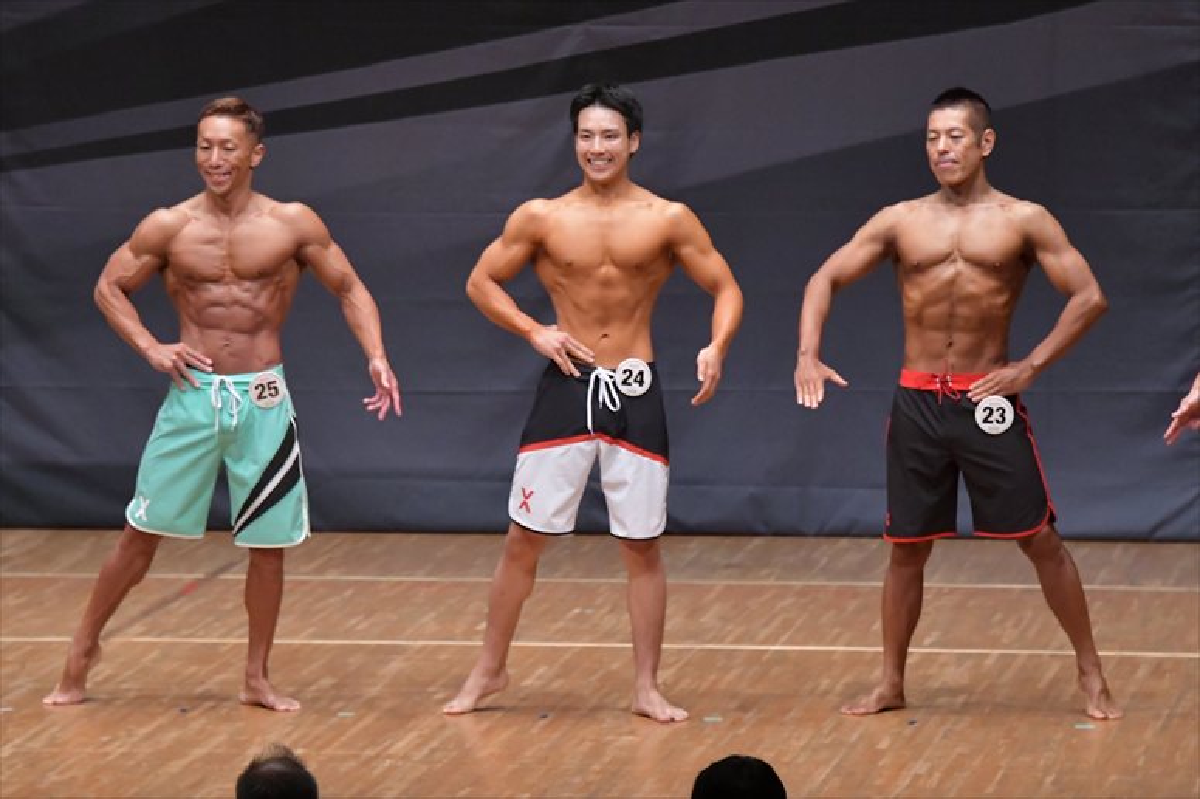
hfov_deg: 8.1
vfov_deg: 5.4
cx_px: 600
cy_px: 400
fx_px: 8496
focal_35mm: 255
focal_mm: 170
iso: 6400
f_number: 5.6
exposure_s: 1/400
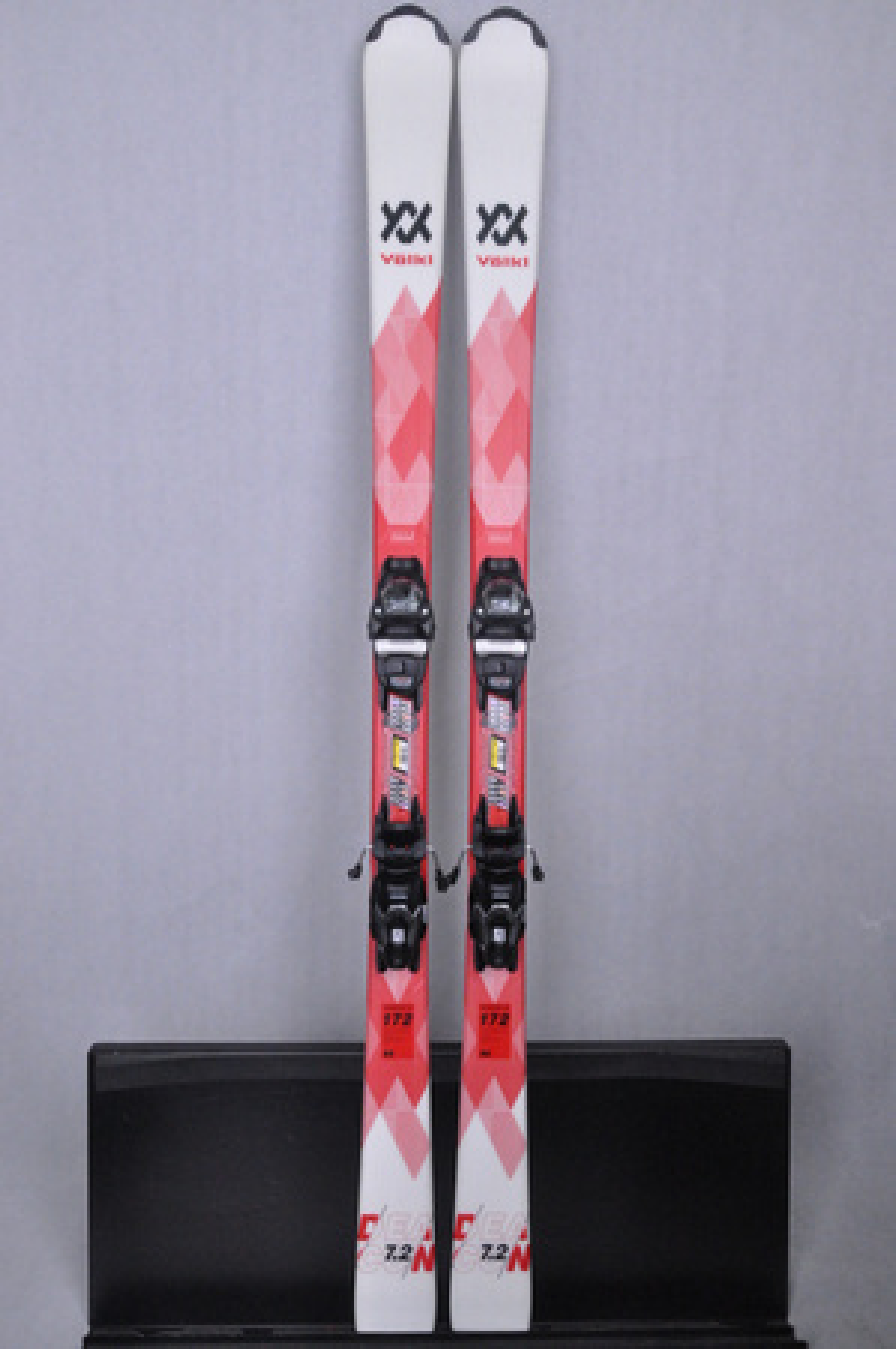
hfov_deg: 41.6
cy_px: 674
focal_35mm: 32
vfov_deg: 59.5
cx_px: 448
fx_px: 1179
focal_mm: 21
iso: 3200
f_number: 9.5
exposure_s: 1/125
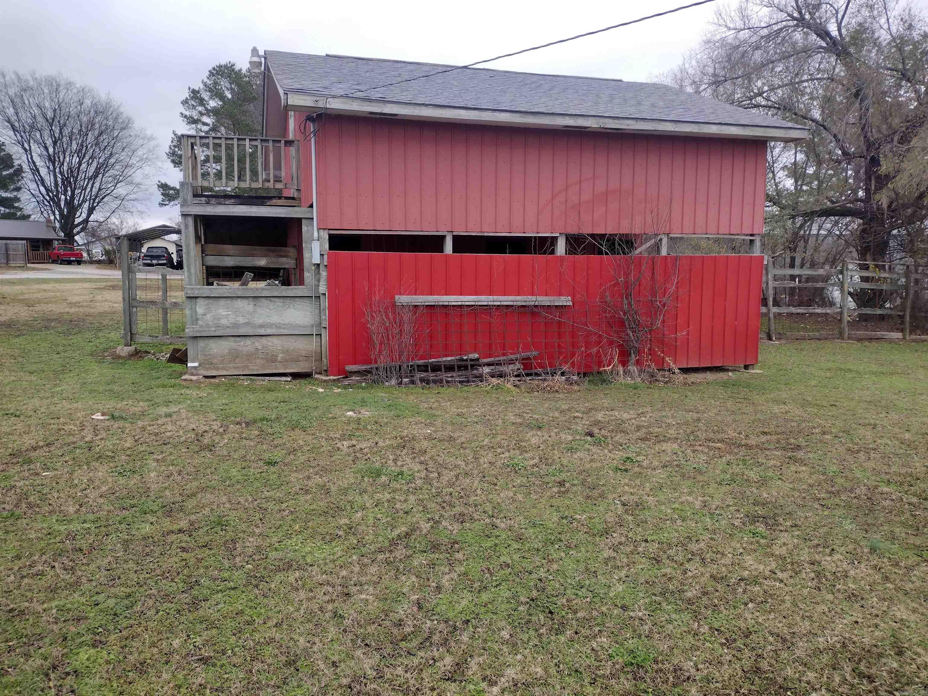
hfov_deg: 65.3
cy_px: 348
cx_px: 464
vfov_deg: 51.4
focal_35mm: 27
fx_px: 724
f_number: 1.7
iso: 100
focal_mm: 4.71
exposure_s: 1/208
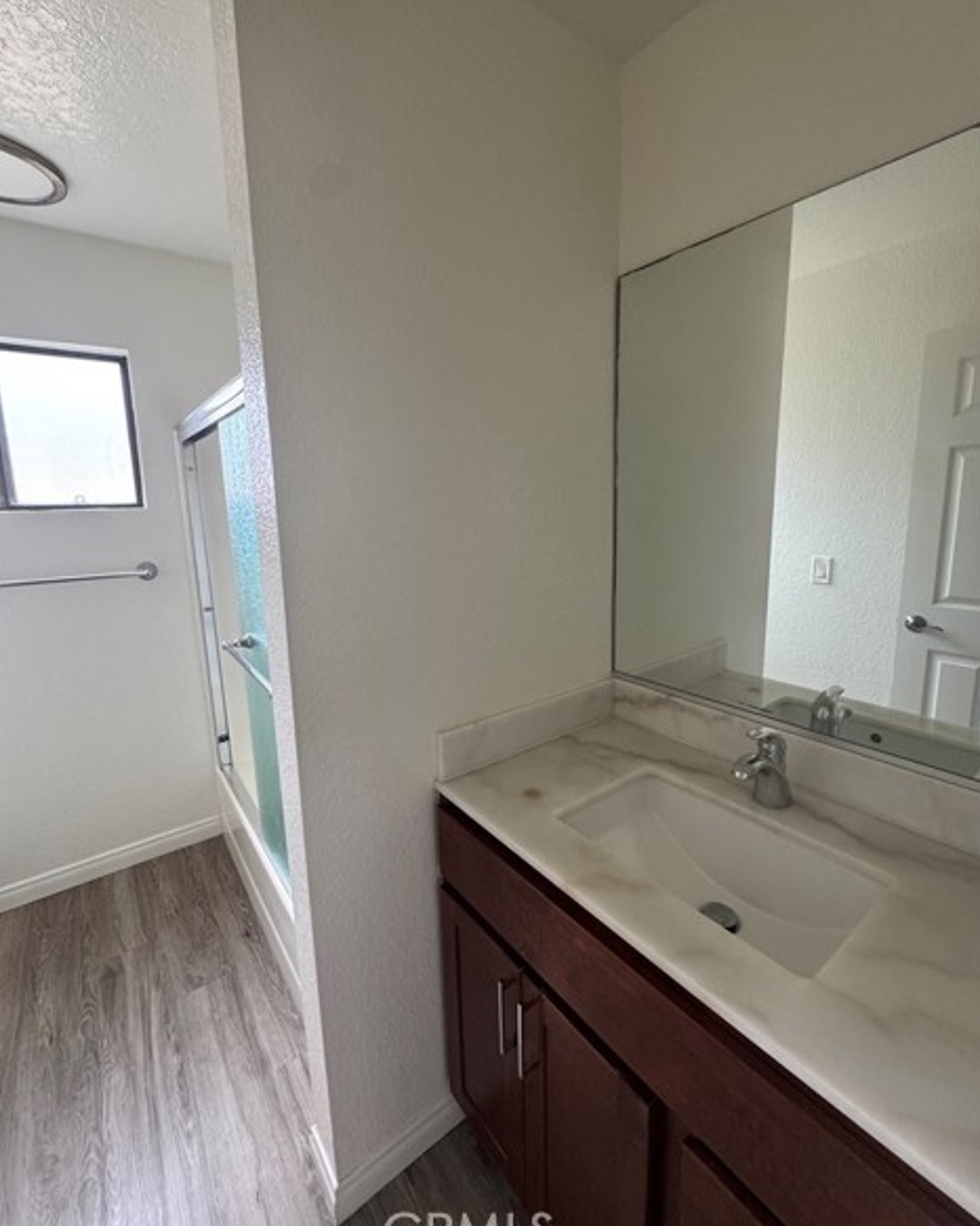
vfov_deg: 96.8
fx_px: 544
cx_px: 484
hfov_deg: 84.0
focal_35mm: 15
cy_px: 589
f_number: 2.2
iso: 250
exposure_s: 1/99
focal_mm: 2.22
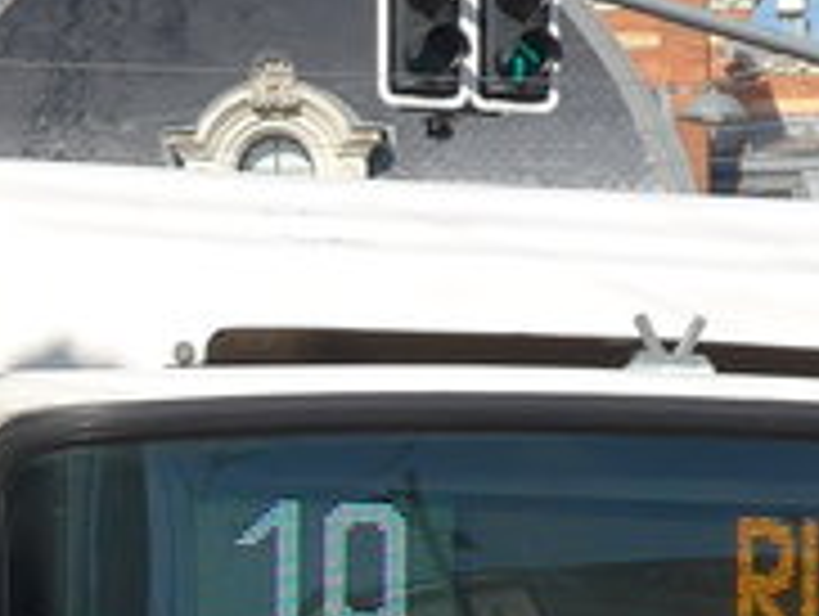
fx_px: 8576
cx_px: 162
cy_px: 823
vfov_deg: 4.1
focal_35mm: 362
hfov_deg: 5.5
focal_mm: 11.3
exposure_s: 1/1300
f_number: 3.4
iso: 80
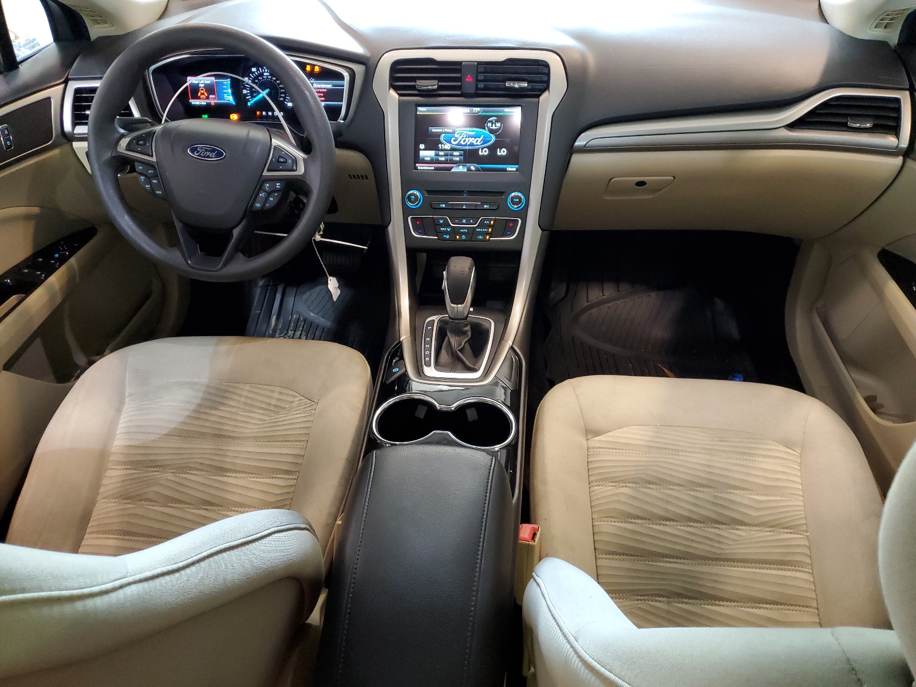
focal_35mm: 26
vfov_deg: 53.1
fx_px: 688
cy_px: 344
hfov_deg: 67.3
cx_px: 458
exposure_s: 1/40
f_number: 1.5
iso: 347
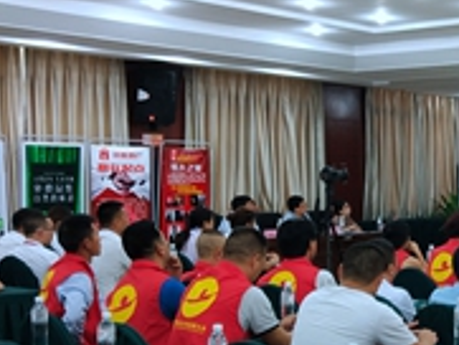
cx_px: 474
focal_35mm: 83
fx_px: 1101
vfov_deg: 17.7
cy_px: 245
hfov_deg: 22.5
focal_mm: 3.95
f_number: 1.8
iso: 176
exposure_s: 1/50
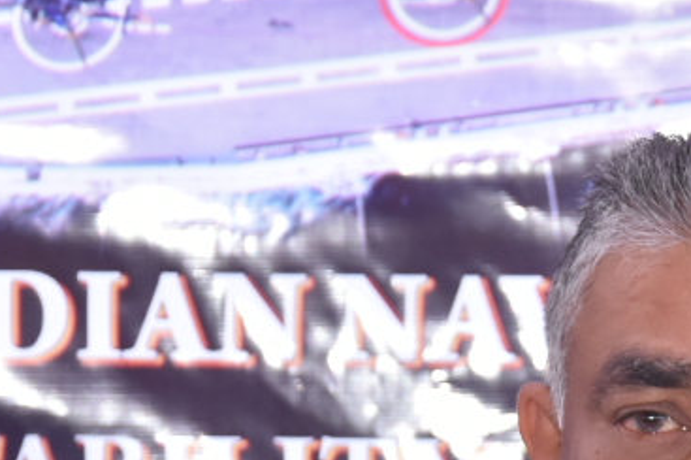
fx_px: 8898
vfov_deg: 2.9
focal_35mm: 464
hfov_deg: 4.4
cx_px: 719
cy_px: 846
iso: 800
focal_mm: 70
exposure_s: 1/125
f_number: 5.6
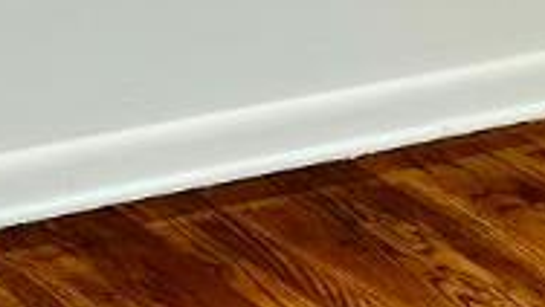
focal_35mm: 209
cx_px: 881
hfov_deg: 9.9
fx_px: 3022
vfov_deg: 5.8
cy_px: -100
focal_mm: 6.86
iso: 80
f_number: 1.78
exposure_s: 1/165
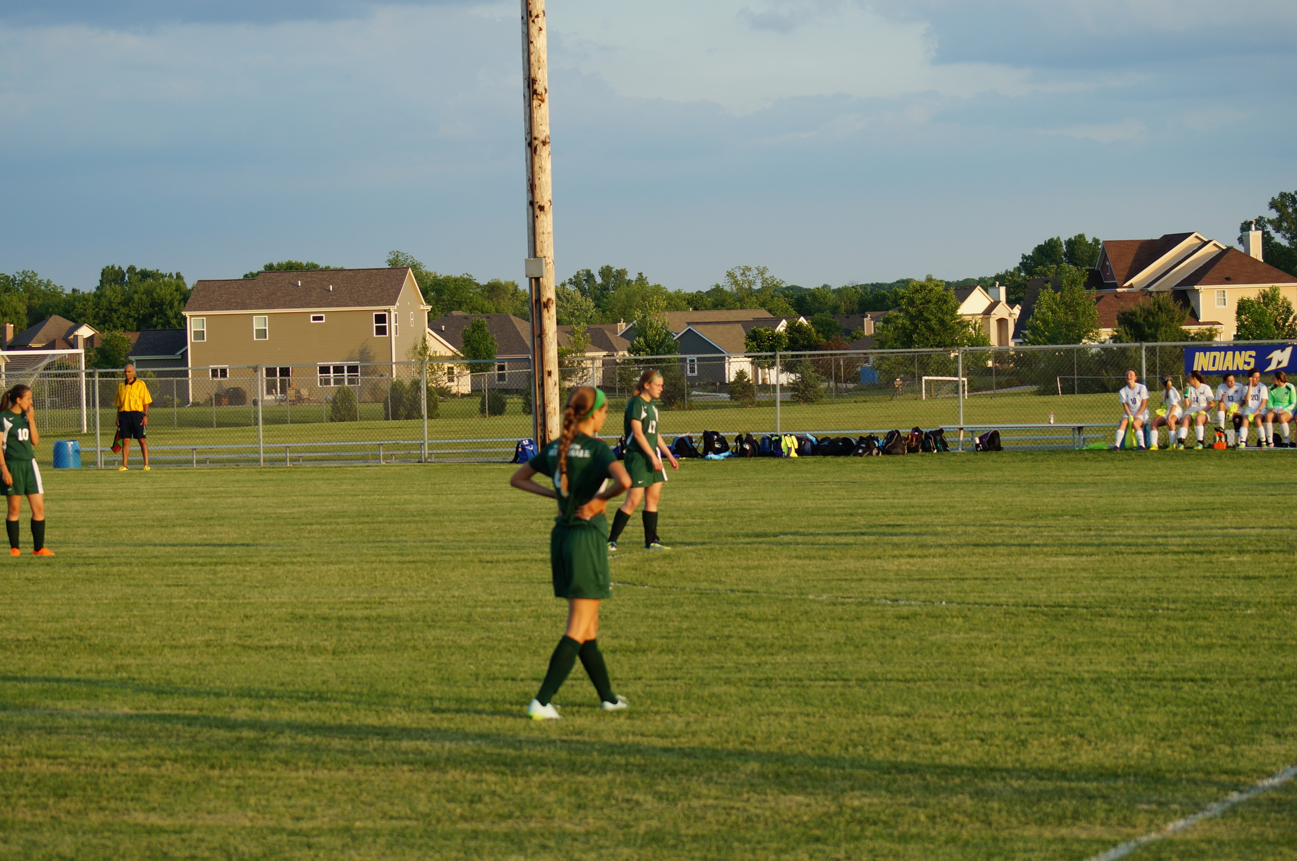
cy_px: 430
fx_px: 4049
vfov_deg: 12.1
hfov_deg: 18.2
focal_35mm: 112
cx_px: 648
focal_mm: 75
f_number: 5.6
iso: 100
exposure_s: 1/125
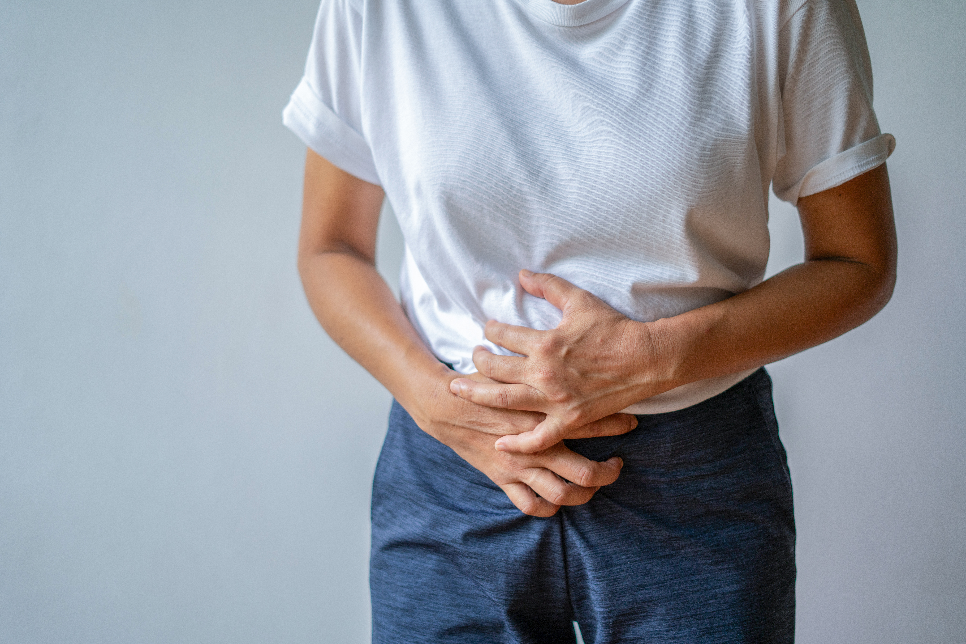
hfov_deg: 39.6
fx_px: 1342
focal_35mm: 50
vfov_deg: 27.0
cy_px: 322
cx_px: 483
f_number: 1.8
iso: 400
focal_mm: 50
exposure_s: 1/320
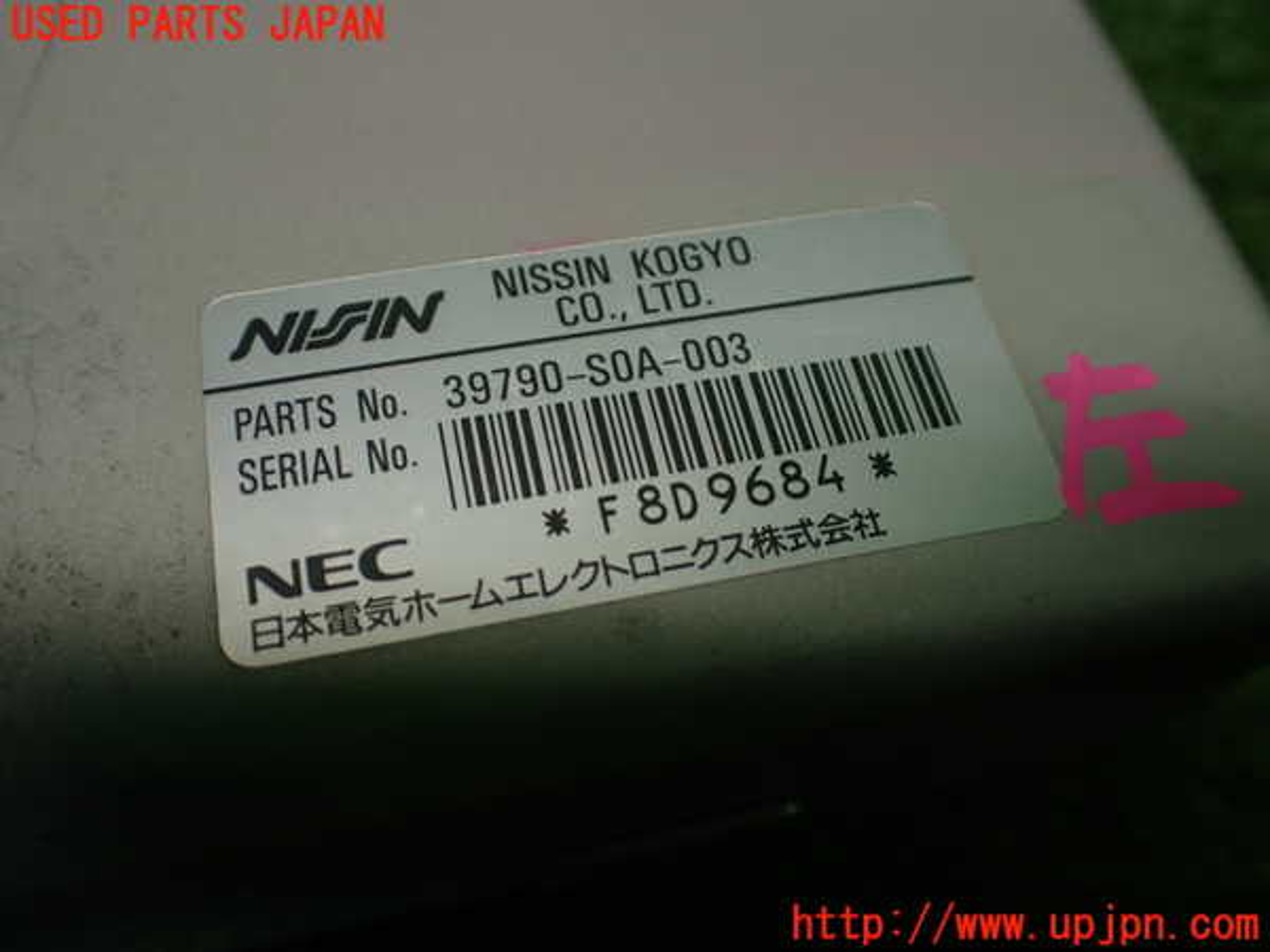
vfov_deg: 46.8
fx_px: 1101
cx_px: 635
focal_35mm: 30
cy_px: 476
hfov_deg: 60.0
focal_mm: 5.4
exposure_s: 1/125
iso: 200
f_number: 2.3
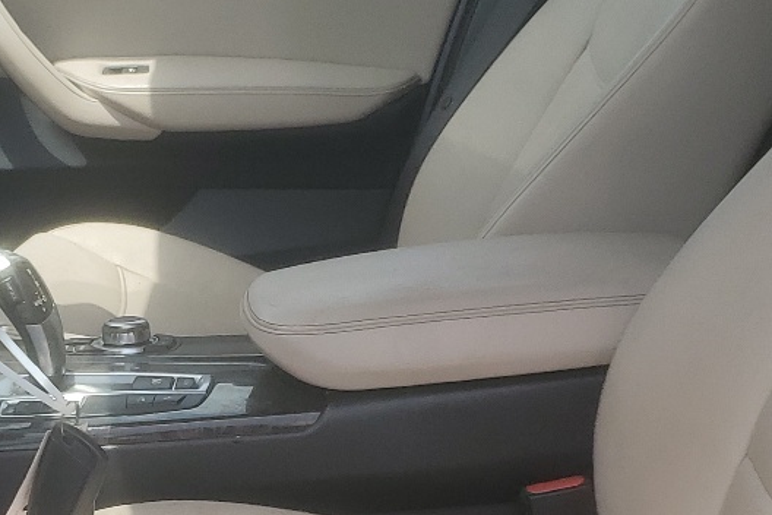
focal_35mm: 82
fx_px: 1758
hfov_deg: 24.4
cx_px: 164
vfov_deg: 16.4
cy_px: 492
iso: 50
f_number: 1.5
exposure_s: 1/2000
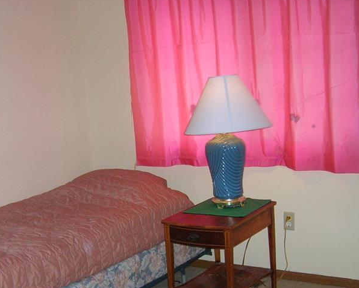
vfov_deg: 26.4
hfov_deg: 32.5
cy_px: 208
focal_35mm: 57
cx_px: 100
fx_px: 606
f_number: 2.9
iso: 119
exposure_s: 1/60.1
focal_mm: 5.7
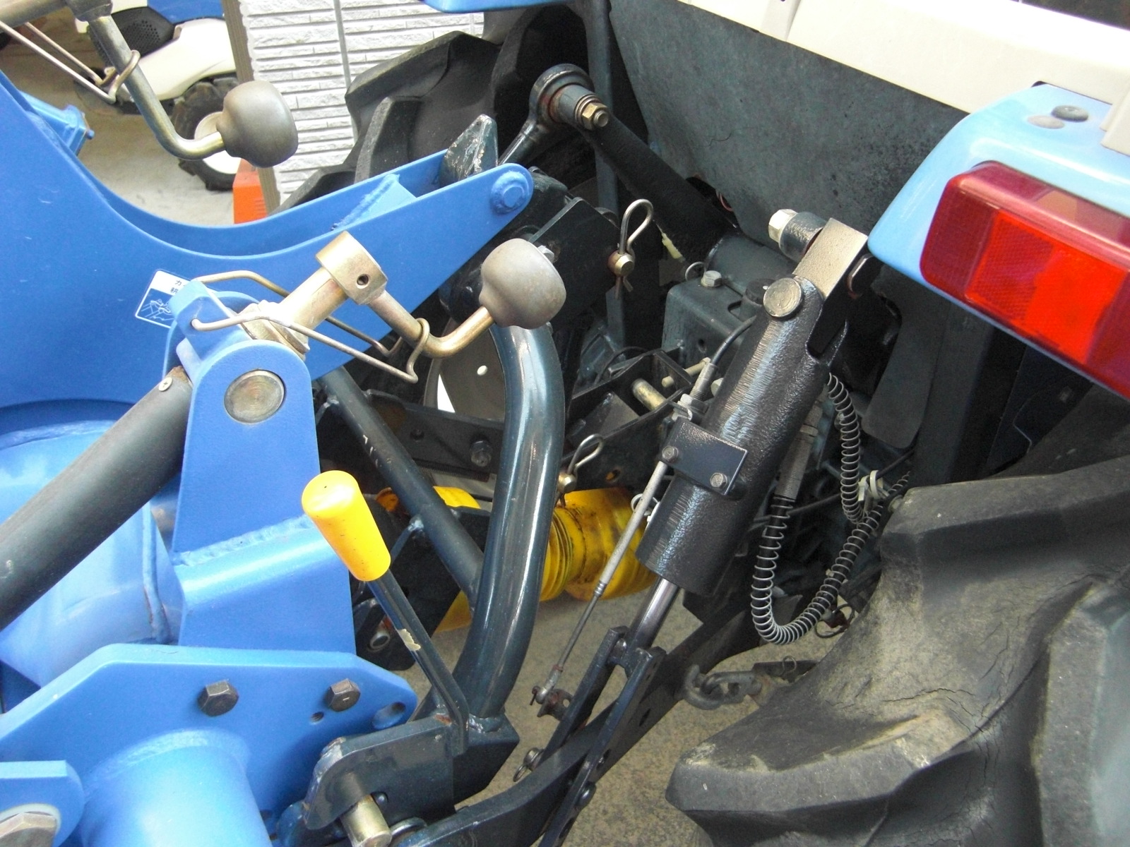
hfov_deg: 63.4
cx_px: 565
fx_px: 914
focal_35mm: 28
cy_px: 424
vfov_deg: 49.7
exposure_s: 1/125
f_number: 2.6
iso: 400
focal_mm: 4.9
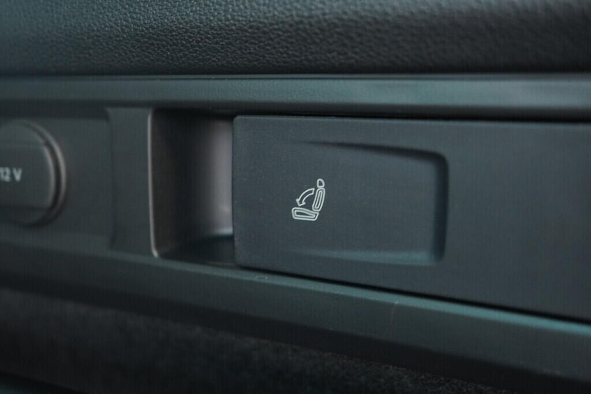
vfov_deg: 36.9
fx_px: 591
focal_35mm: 36
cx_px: 296
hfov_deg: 53.1
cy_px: 197
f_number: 2.8
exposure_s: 1/40
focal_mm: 24
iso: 2000
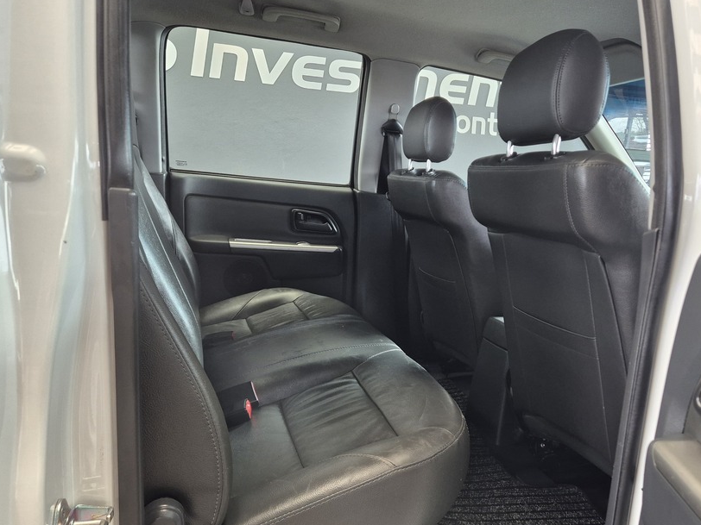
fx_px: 587
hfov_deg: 61.1
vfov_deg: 48.0
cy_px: 310
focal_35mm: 29
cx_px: 422
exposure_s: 1/100
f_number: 1.8
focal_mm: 5.4
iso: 200
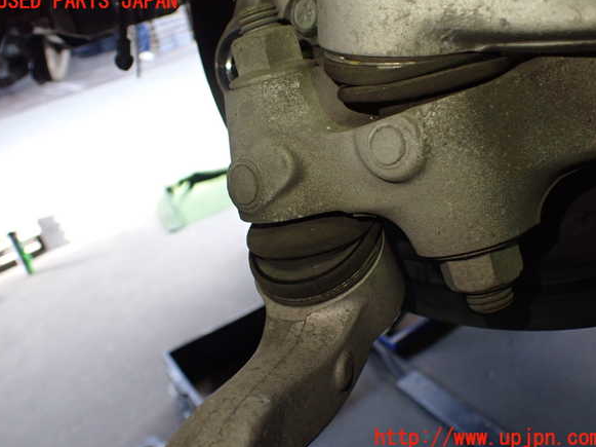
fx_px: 533
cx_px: 299
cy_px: 220
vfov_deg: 45.4
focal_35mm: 31
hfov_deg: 58.4
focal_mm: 5.4
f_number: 2.3
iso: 500
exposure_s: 1/125
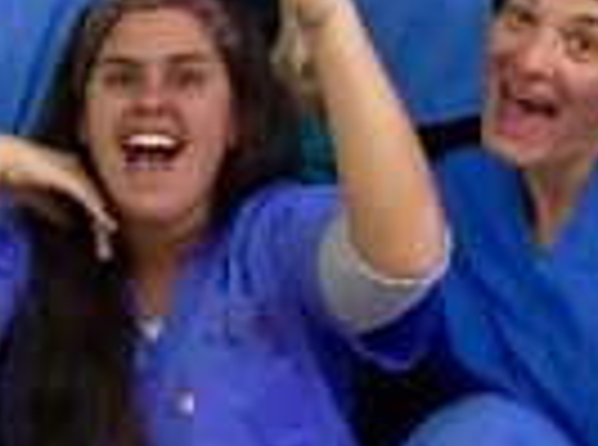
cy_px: -117
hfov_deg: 11.5
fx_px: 2894
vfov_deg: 8.7
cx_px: -202
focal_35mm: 168
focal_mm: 4.15
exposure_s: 1/30
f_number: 2.2
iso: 80
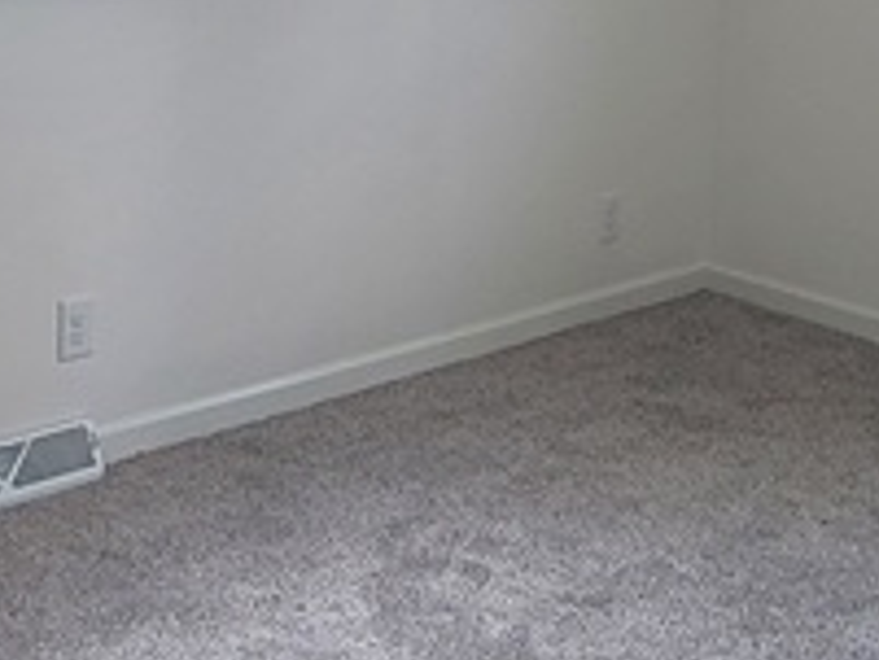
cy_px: -94
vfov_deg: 20.2
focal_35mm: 69
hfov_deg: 28.1
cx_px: 394
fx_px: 1753
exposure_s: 1/60
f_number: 2.2
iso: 125
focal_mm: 2.2
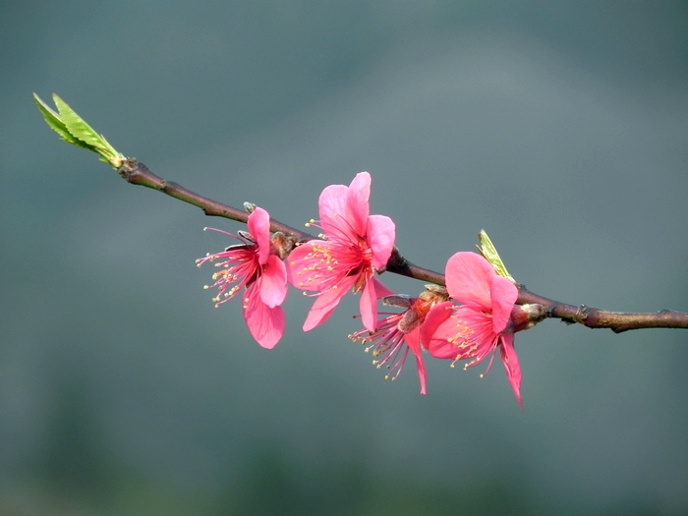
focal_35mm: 377
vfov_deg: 3.9
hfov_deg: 5.3
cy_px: 258
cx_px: 344
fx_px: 7493
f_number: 5
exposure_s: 1/399
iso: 160
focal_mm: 67.2
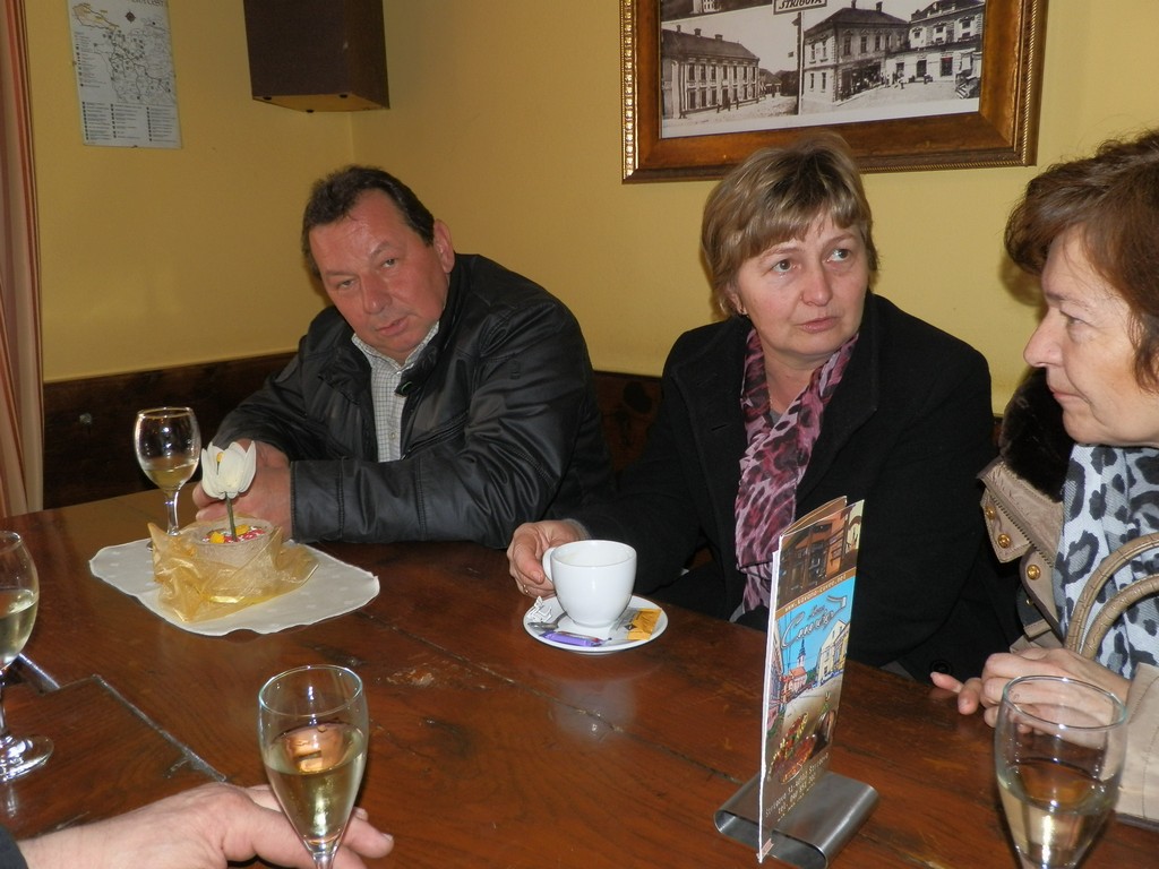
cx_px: 580
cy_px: 434
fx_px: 937
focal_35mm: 28
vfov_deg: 49.7
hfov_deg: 63.4
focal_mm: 5
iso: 100
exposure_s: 1/30
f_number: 3.3
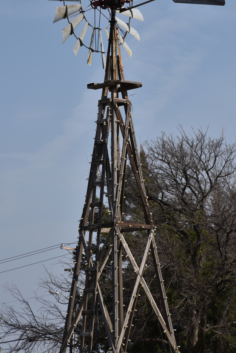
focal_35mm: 164
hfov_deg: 8.4
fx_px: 1612
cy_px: 114
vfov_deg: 12.5
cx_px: 136
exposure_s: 1/320
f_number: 9
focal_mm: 120
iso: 100
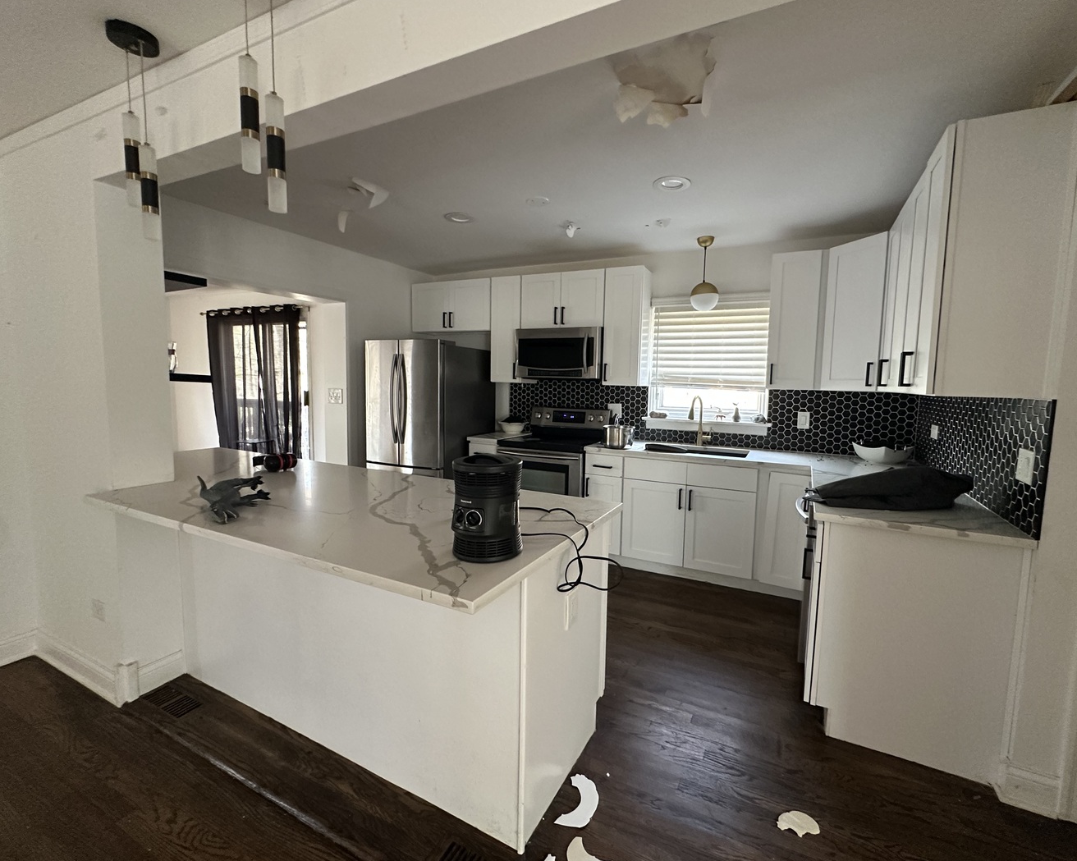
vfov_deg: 84.0
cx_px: 571
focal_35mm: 15
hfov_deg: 96.7
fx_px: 478
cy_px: 425
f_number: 2.2
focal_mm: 2.22
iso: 500
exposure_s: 1/60
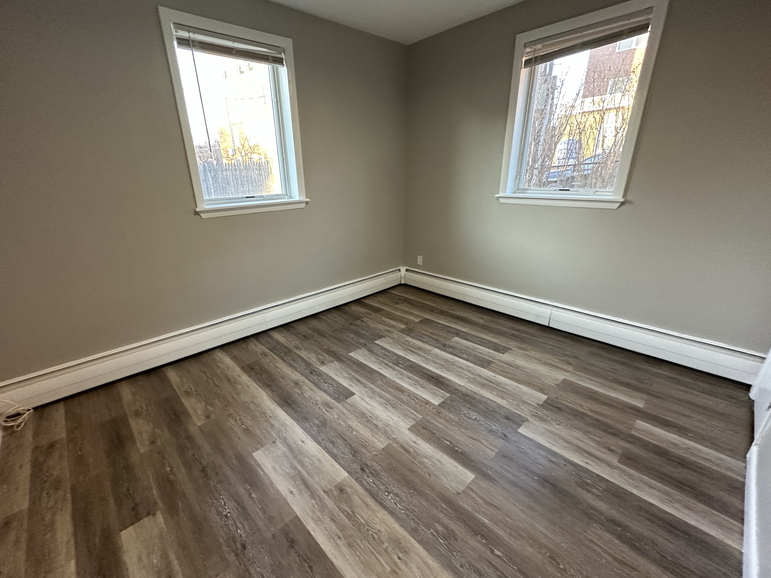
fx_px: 334
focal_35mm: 15
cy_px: 296
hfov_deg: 98.1
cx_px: 362
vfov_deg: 81.7
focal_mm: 2.22
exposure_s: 1/60
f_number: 2.2
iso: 400
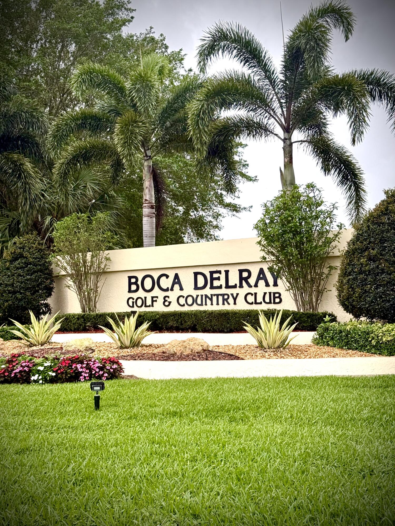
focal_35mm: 48
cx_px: 198
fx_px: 730
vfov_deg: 39.7
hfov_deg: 30.3
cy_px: 263
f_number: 1.78
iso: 80
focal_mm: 6.76
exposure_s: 1/566
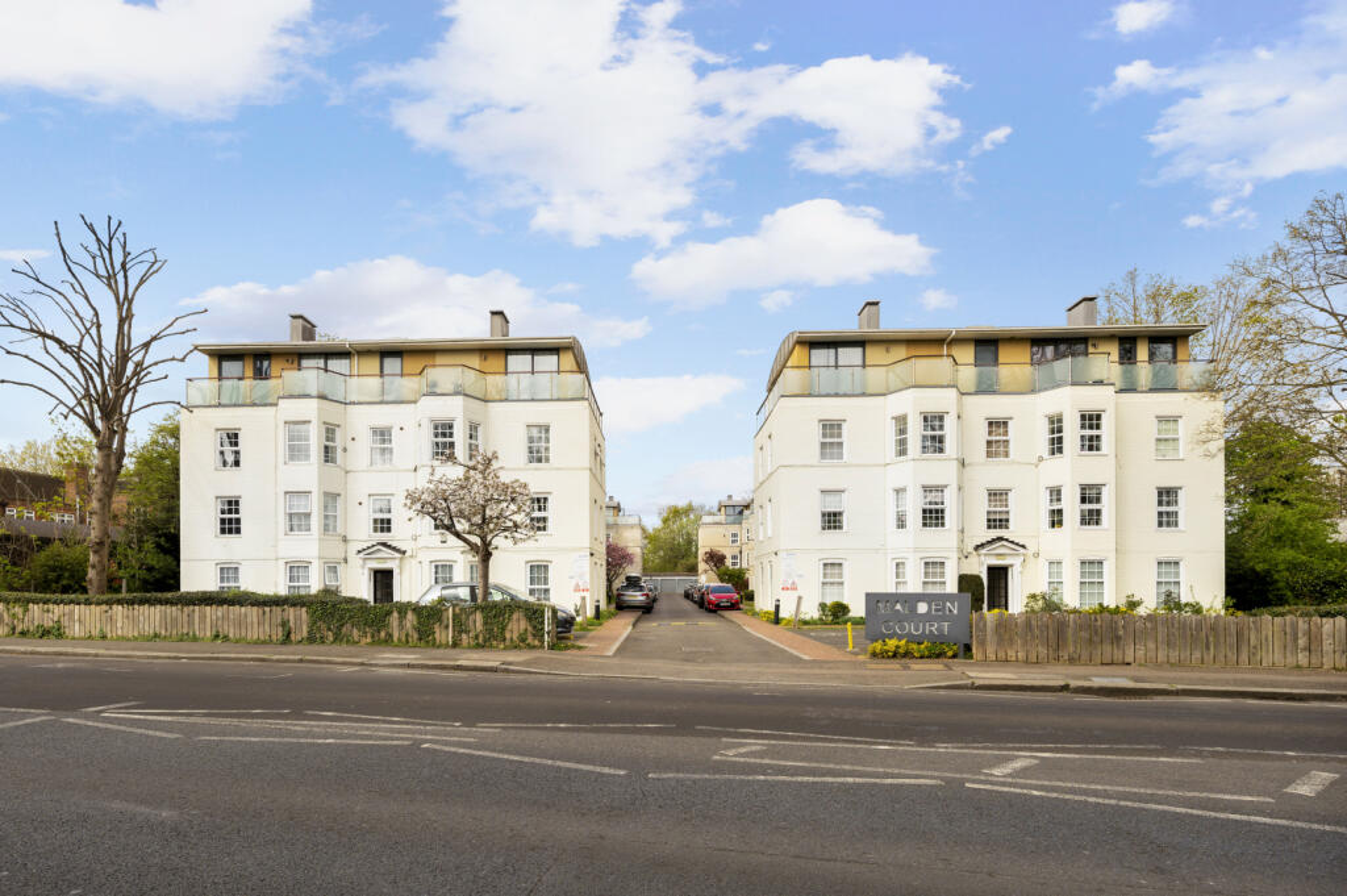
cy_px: 448
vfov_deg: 68.8
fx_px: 654
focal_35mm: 18
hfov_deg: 91.7
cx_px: 674
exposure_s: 1/250
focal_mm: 17.5
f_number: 8
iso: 200
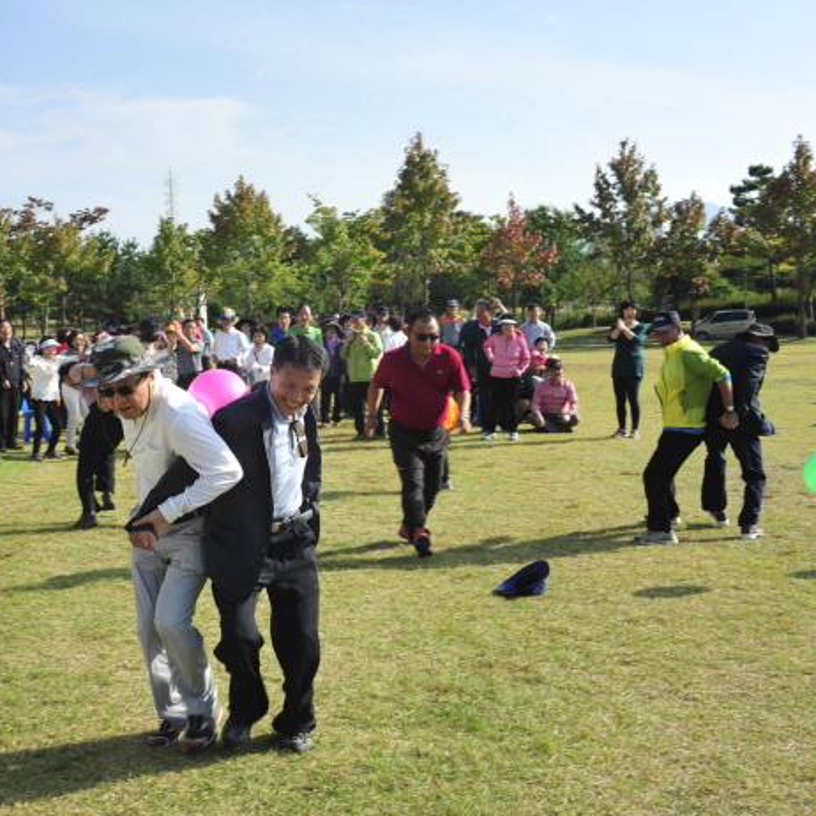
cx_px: 263
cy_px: 407
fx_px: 1200
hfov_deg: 37.1
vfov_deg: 37.6
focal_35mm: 45
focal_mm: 35
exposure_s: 1/125
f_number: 11
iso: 200
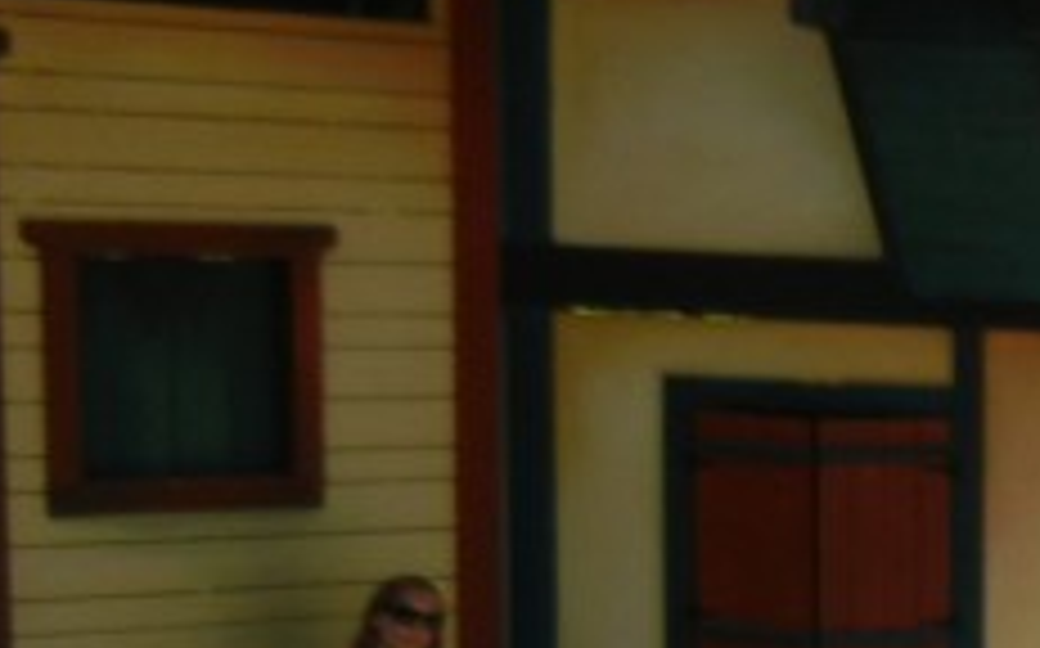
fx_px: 3994
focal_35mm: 141
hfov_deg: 13.1
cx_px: 1999
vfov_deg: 9.2
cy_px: 729
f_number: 7
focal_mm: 5.4
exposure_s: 1/231
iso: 160
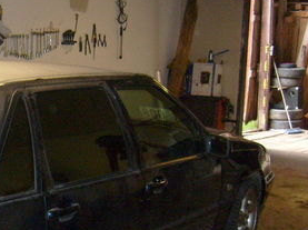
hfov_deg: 22.5
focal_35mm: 81
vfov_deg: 18.1
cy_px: 171
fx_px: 720
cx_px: -46
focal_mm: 5.8
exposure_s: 1/45
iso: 120
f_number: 2.8
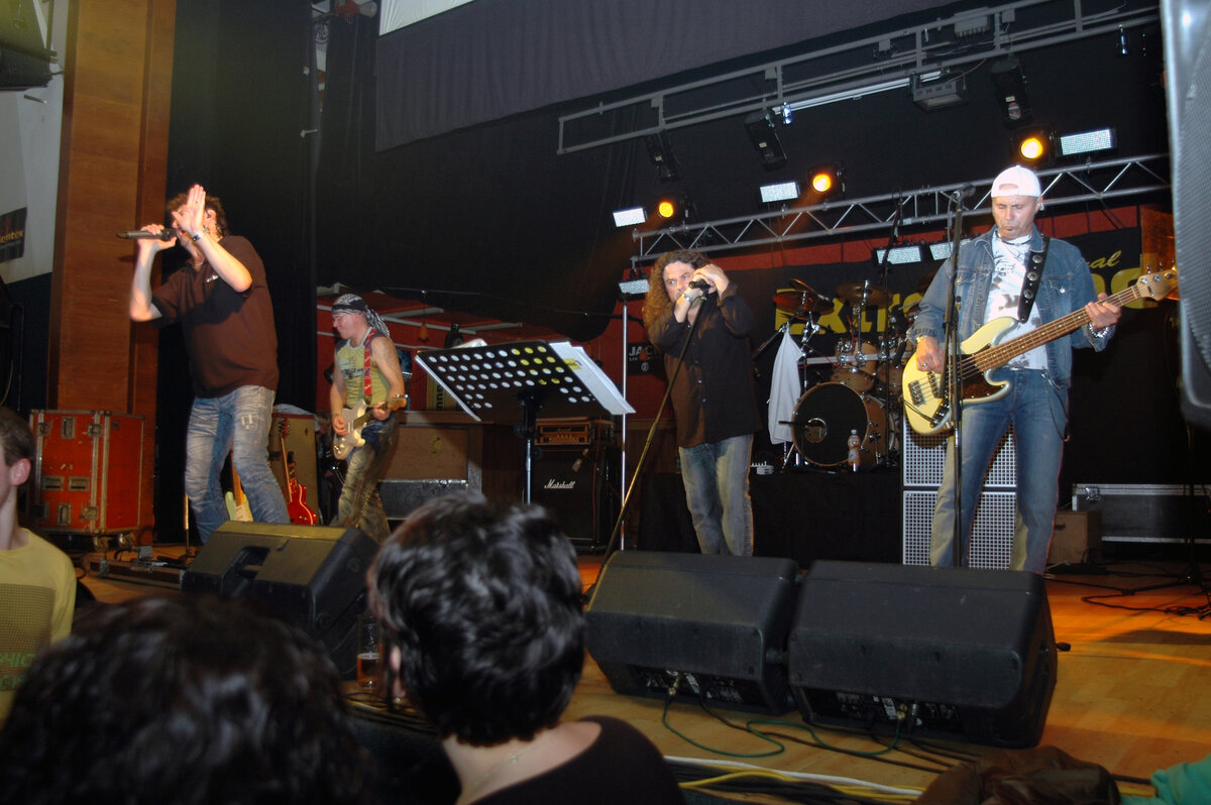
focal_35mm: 30
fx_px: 1008
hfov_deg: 62.0
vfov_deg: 43.5
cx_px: 606
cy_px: 402
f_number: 4.5
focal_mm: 20
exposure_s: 1/60
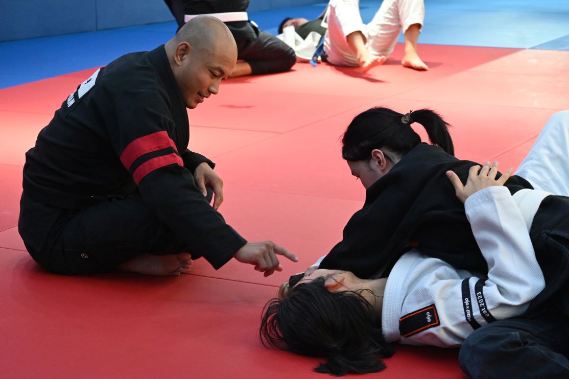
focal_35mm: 88
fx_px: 1398
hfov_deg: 23.0
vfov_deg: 15.4
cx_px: 284
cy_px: 190
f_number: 4.8
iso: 3200
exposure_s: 1/160
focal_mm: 59
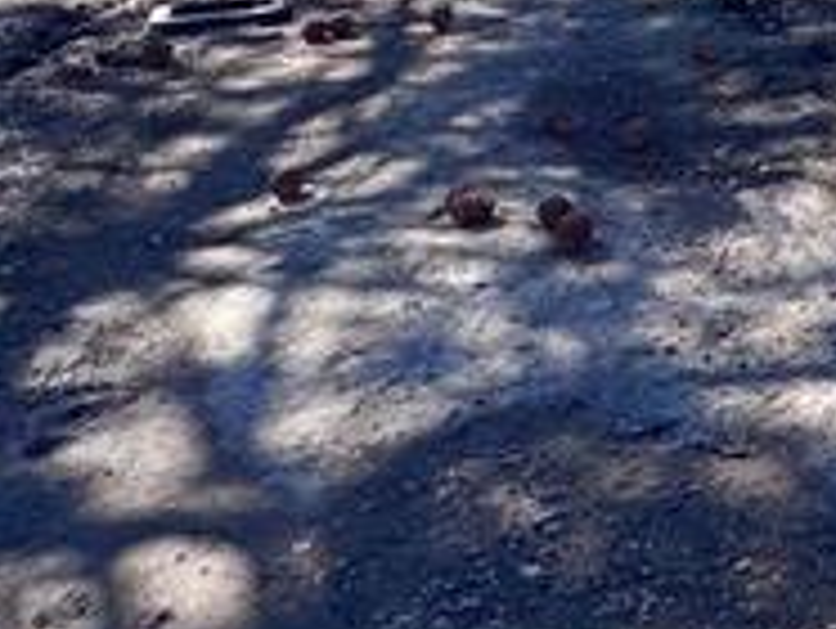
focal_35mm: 77
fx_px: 1862
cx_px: 1434
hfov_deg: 19.8
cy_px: -674
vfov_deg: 15.1
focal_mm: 2.22
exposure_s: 1/1277
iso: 50
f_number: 2.2
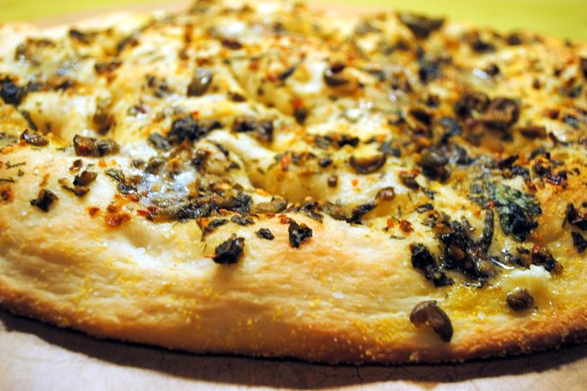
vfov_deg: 33.4
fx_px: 652
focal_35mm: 40
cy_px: 195
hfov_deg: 48.4
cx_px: 289
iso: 500
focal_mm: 26
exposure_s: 1/30
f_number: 4.2
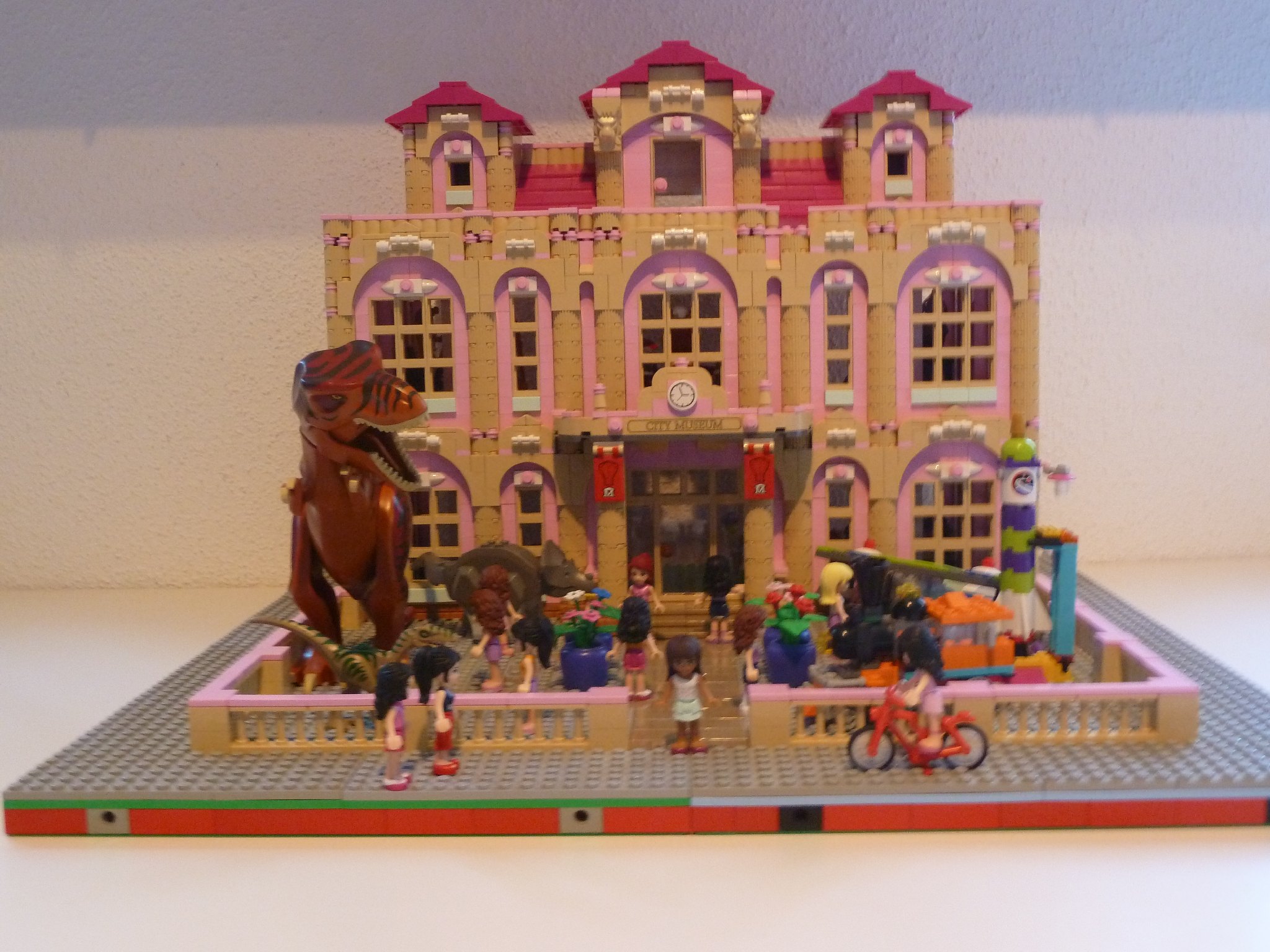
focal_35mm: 40
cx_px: 635
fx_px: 1468
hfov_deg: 46.8
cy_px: 476
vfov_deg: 36.0
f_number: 3.6
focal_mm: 6.5
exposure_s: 1/6
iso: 400
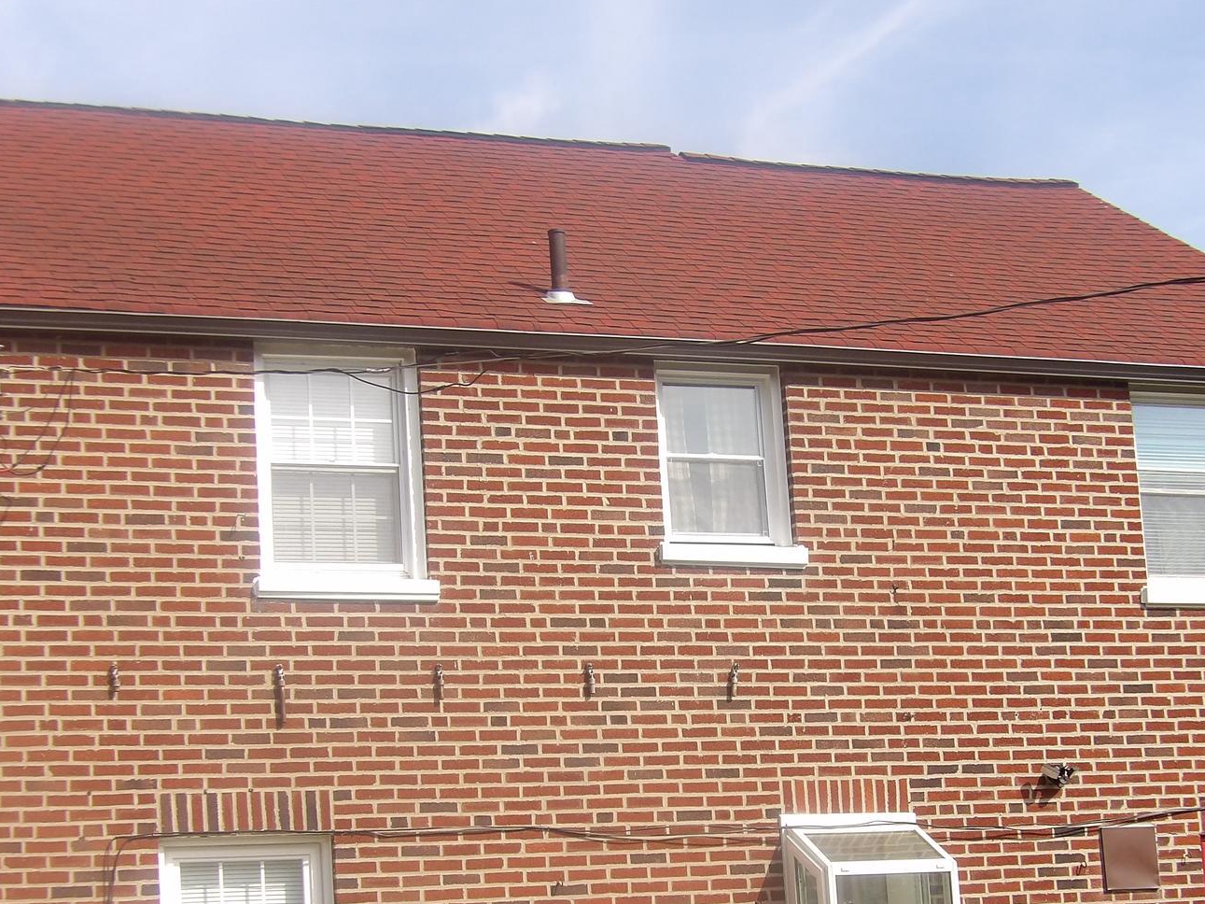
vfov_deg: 20.0
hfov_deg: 26.7
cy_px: 688
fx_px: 2541
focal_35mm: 73
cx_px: 653
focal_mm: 8.2
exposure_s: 1/546
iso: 100
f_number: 3.8
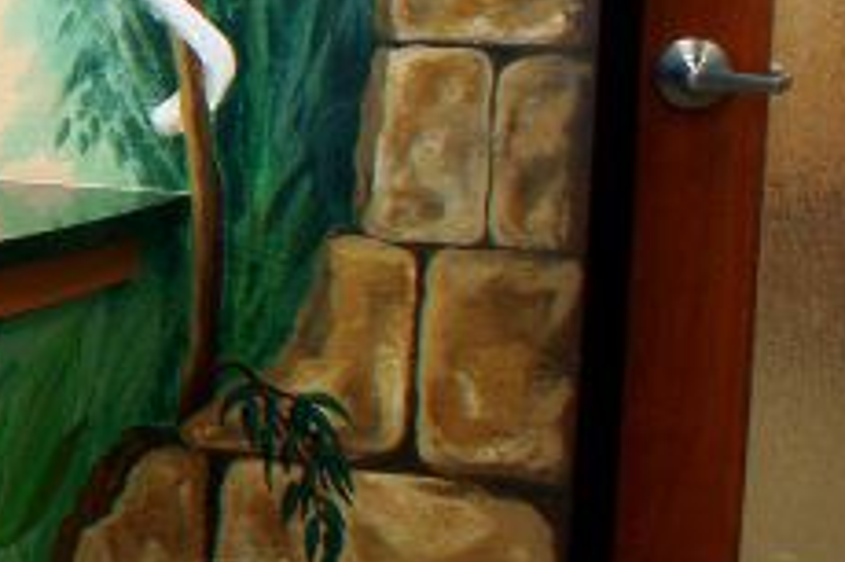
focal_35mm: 113
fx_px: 2650
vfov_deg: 12.0
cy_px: 20
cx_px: -760
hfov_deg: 15.2
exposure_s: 1/4
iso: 200
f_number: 9
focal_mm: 18
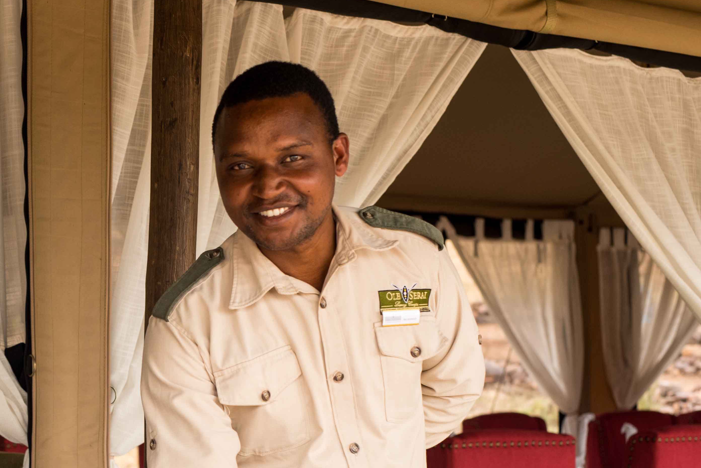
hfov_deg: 18.5
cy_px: 434
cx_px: 40
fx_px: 2104
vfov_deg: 12.6
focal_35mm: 108
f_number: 3.5
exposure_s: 1/160
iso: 400
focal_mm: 50
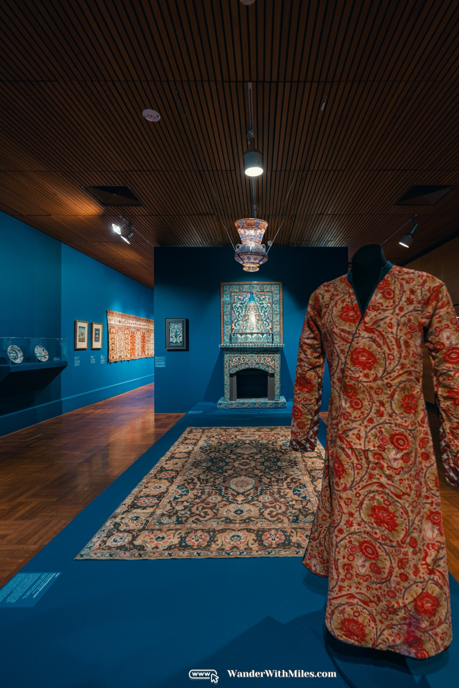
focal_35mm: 17
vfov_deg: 93.3
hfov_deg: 70.1
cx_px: 261
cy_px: 341
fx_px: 325
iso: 800
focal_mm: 20
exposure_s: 1/3
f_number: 4
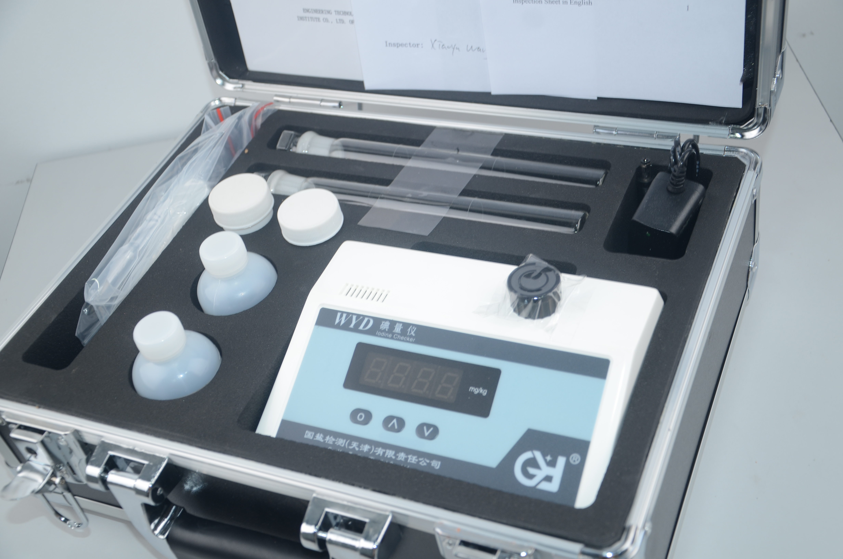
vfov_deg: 28.0
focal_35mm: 48
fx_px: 1122
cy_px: 280
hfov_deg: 41.2
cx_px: 422
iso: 160
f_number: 4.2
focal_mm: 32
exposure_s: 1/80
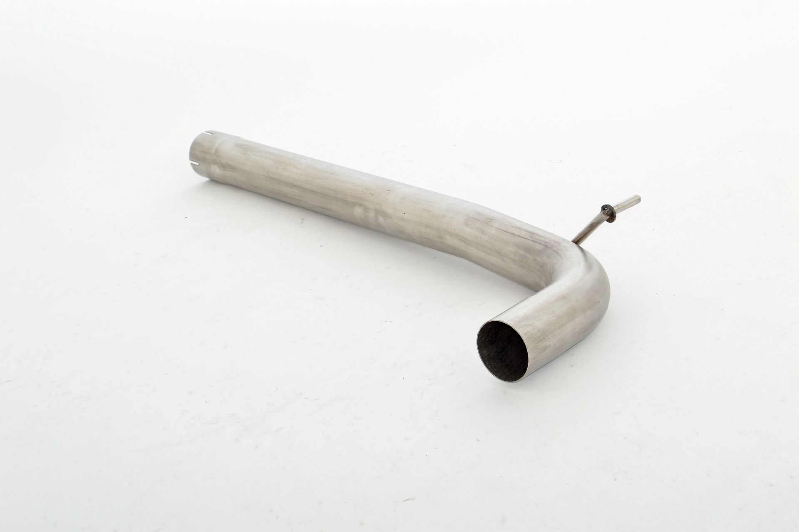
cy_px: 266
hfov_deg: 27.0
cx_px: 400
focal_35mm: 75
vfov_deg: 18.2
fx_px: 1663
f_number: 10
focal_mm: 50
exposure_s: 1/200
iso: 200
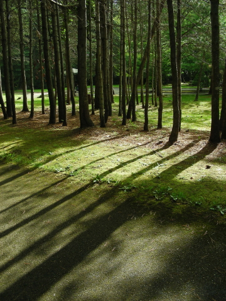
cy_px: 150
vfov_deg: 49.0
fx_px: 331
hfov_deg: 37.7
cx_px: 113
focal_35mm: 38
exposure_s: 1/111
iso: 50
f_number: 3.5
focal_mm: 6.3
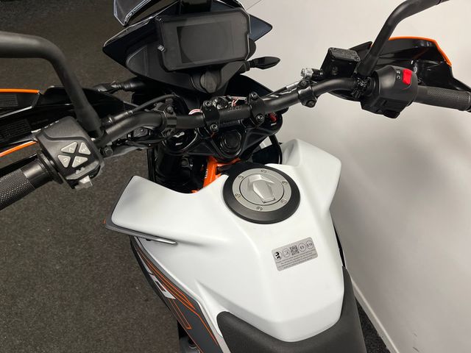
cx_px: 236
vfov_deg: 53.1
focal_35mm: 26
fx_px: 354
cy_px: 176
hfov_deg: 67.3
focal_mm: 5.1
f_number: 1.6
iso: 125
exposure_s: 1/100
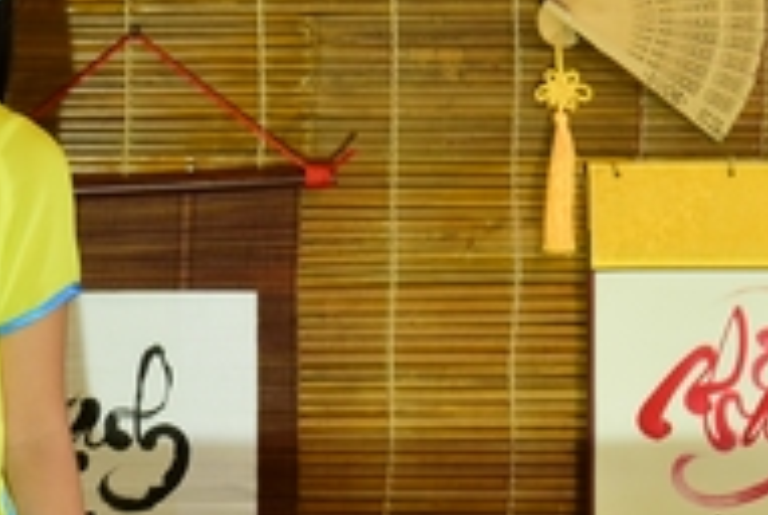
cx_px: -101
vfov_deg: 6.2
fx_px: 4722
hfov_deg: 9.2
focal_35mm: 221
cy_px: 56
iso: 2000
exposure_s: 1/40
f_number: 4.5
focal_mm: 65
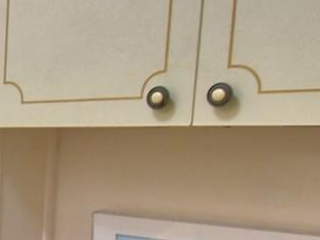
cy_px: 258
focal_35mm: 75
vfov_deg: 18.9
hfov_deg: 19.1
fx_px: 693
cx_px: -270
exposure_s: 1/30
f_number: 4.5
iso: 640
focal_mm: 10
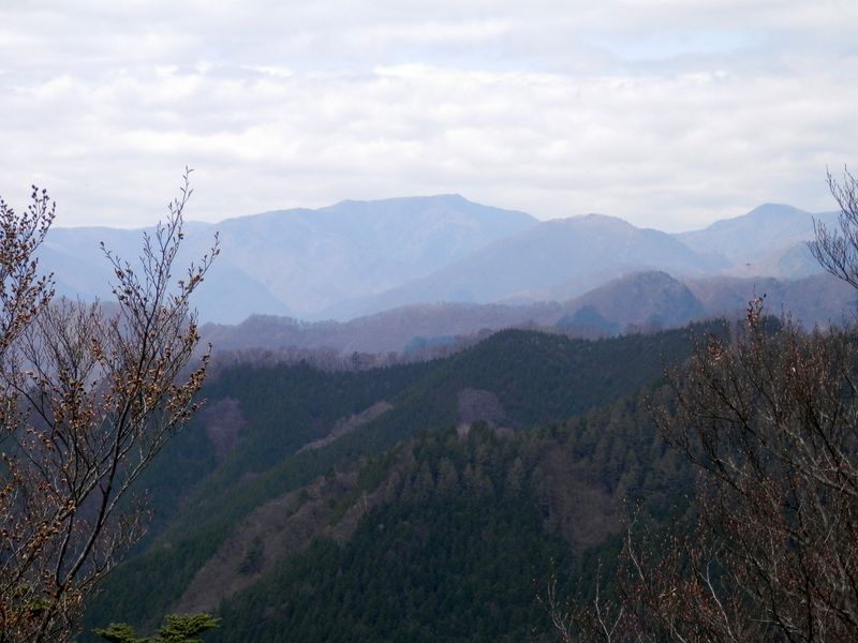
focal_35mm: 80
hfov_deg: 24.4
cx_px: 429
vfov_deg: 18.4
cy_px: 322
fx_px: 1983
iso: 80
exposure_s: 1/320
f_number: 4.6
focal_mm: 14.4
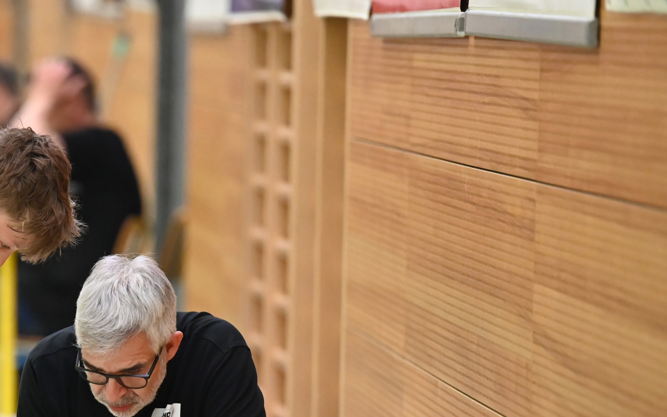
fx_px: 7652
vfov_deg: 3.1
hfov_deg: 5.0
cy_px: 387
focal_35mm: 421
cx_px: 9
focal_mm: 200
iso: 5600
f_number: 2.8
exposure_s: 1/1250
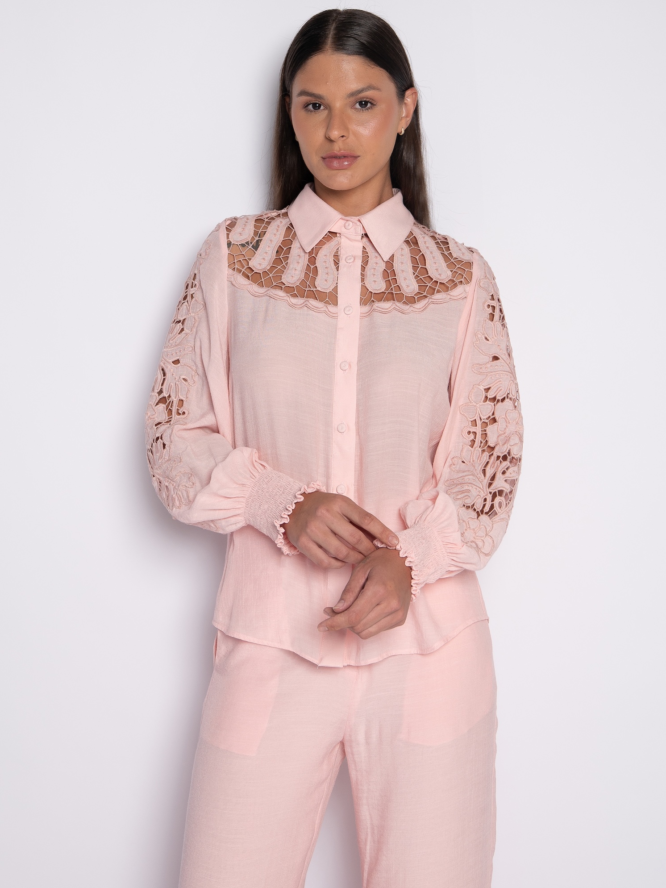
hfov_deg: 29.7
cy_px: 434
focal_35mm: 49
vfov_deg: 38.9
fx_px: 1257
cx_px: 332
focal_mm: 45
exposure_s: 1/160
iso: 200
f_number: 5.6
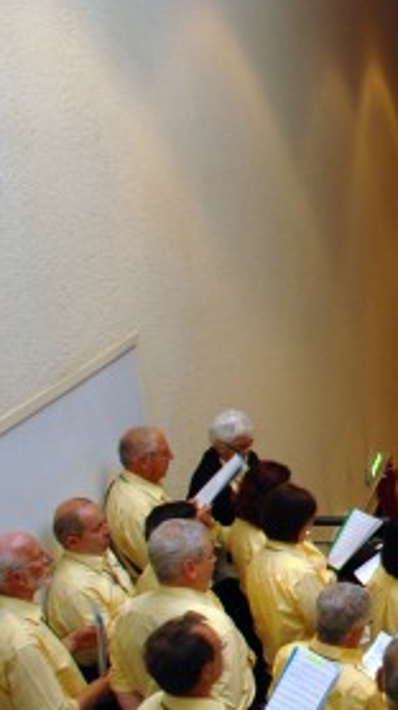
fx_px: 1053
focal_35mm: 56
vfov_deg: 37.2
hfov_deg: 18.4
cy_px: 398
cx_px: 638
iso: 200
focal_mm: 18
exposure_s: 1/60
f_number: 4.8
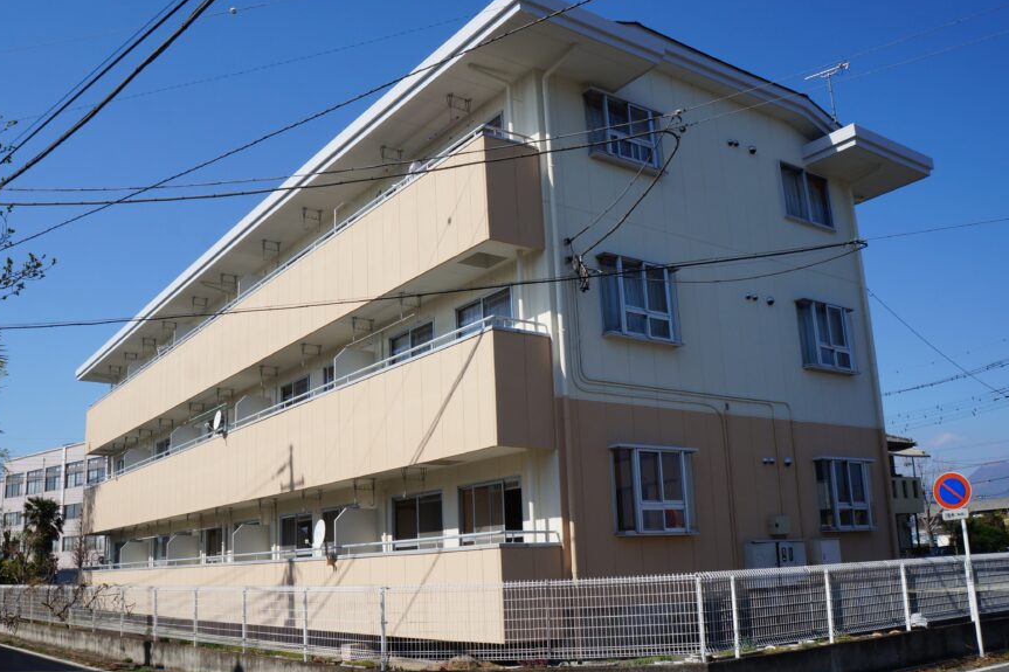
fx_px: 897
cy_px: 368
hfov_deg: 58.6
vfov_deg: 41.1
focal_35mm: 32
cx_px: 457
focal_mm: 18
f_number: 13
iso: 200
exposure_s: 1/400
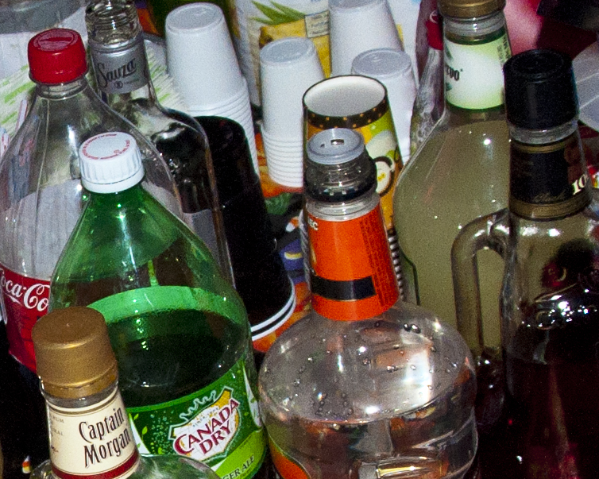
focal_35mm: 160
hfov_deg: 11.9
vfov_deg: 9.6
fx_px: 2836
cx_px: -59
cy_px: 406
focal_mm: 20
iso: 640
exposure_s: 1/60
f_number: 5.6
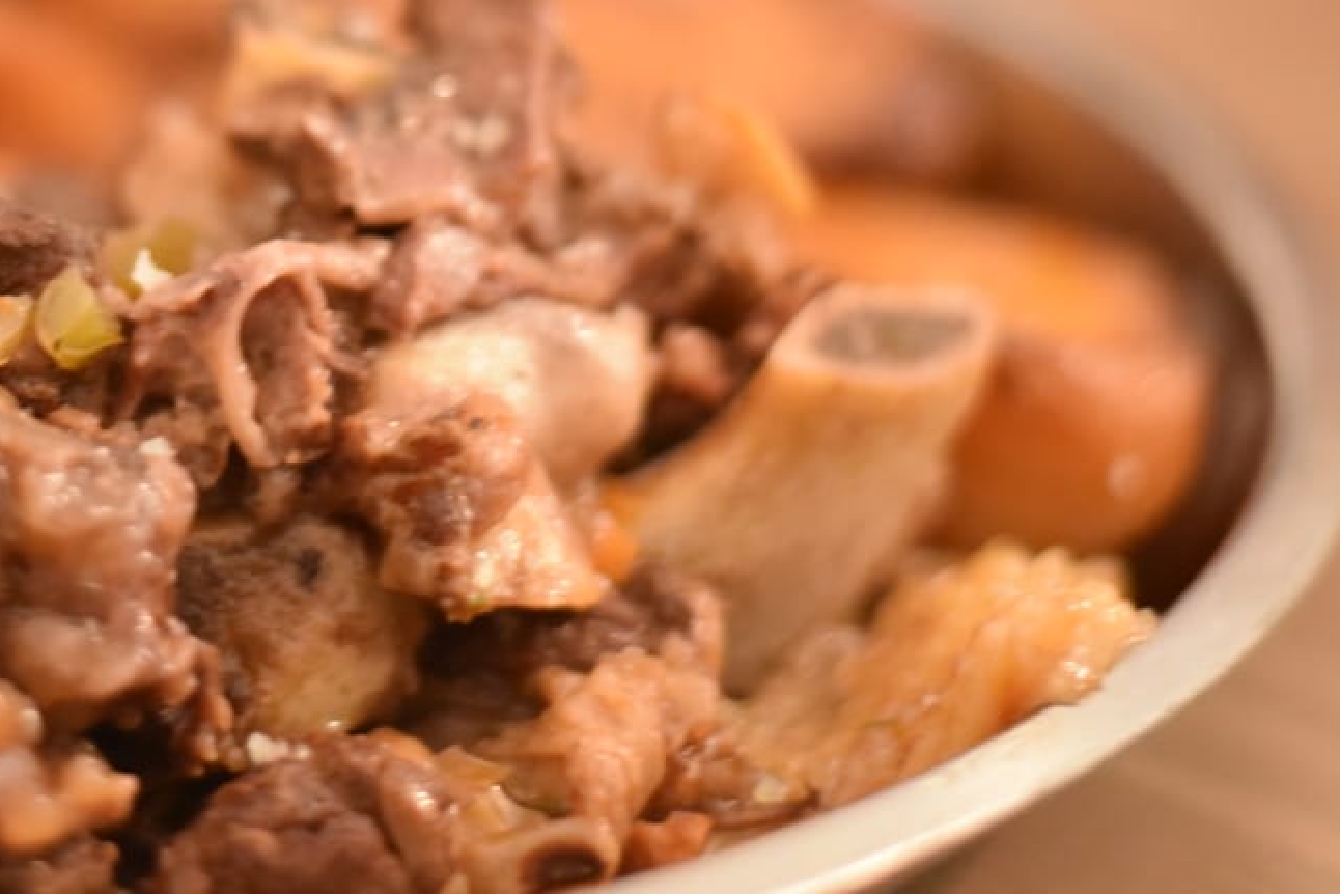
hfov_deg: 20.4
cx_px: 334
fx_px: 3686
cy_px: 187
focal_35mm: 99
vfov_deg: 13.8
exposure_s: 1/50
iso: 6400
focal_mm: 50
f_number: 1.8
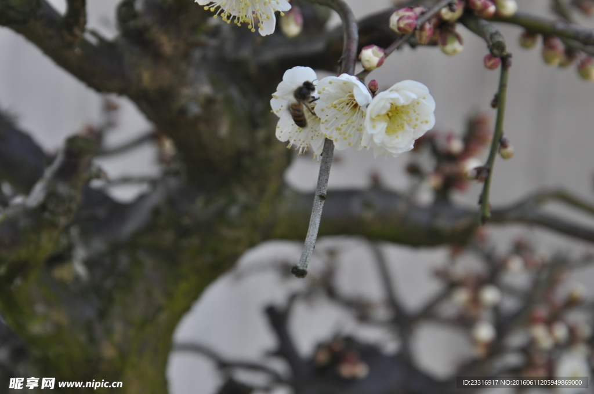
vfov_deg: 8.7
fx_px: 2595
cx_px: 297
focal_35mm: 158
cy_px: 197
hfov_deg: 13.1
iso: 320
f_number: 11
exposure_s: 1/100
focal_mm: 105
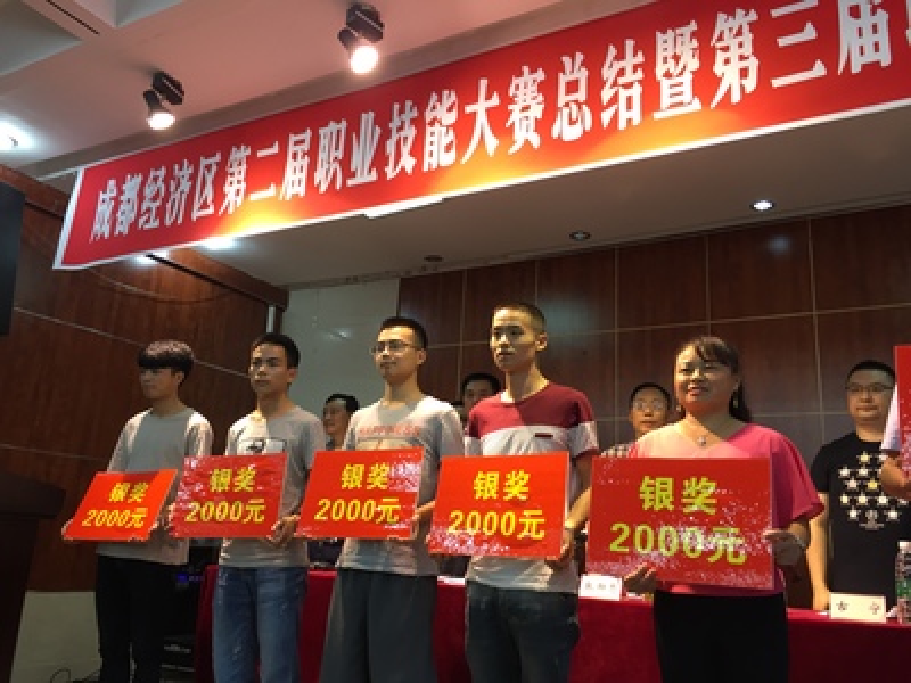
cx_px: 456
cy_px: 342
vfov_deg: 48.2
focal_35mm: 29
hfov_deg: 61.7
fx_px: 763
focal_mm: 4.15
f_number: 2.2
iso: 100
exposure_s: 1/33
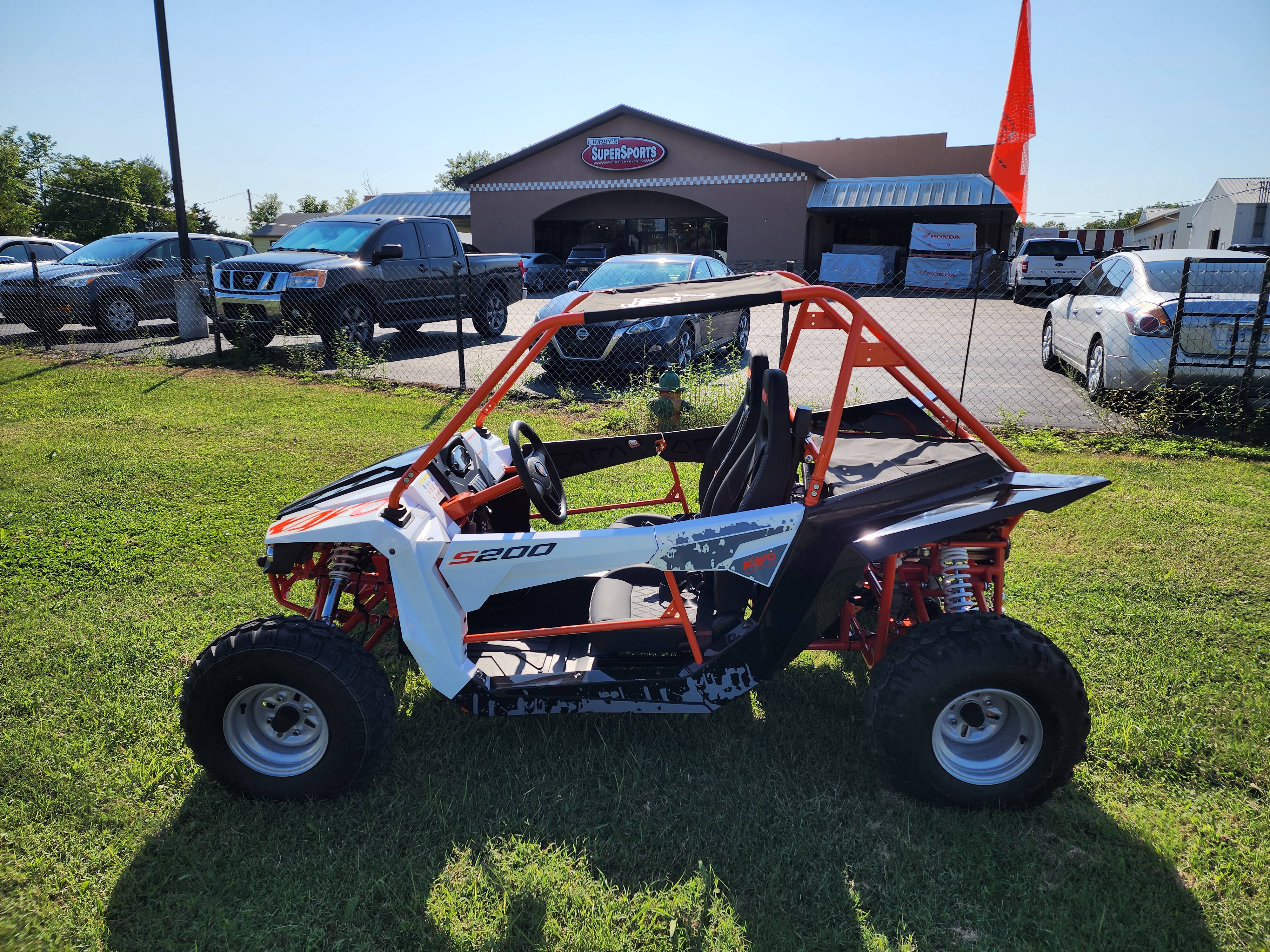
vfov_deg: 58.9
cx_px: 635
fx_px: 844
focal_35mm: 23
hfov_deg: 73.9
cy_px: 476
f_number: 1.8
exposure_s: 1/1358
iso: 12
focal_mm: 6.4
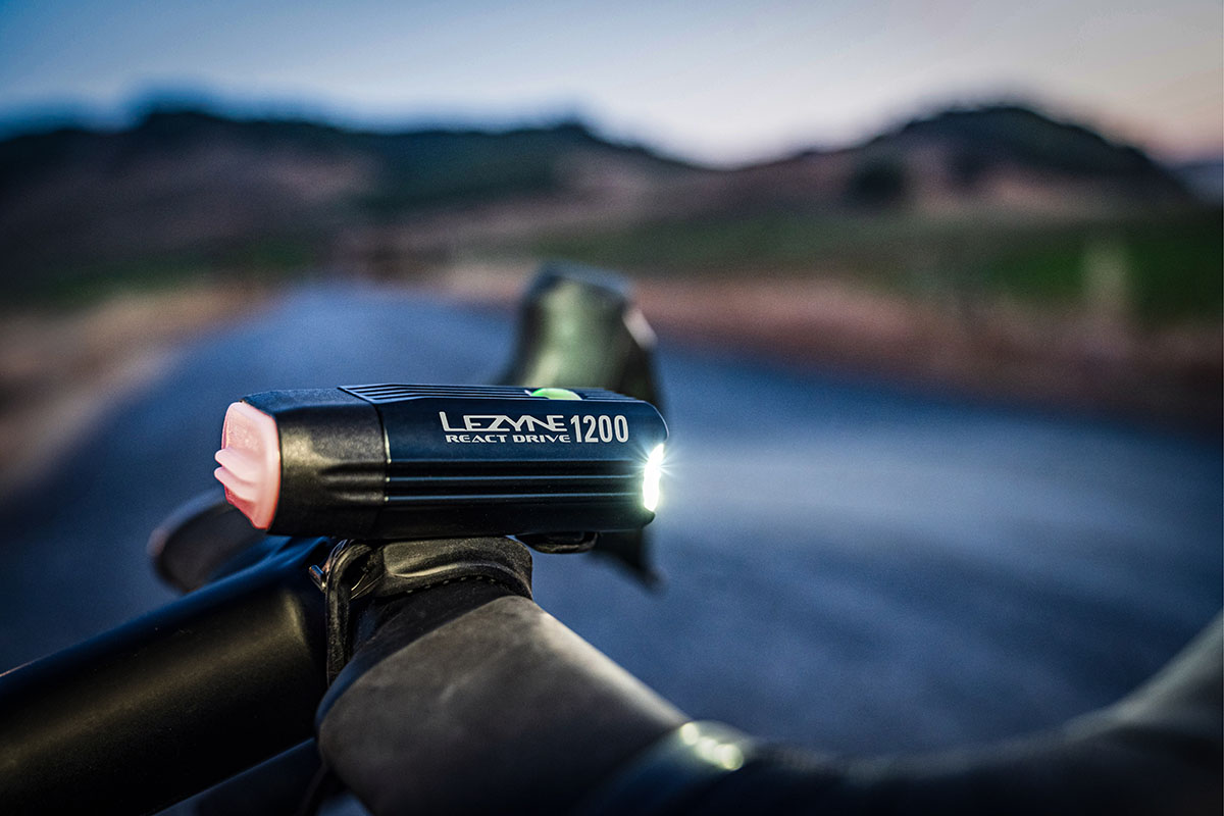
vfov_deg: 35.1
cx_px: 612
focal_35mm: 38
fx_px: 1292
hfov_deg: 50.7
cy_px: 408
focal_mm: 38
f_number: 4
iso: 3200
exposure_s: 1/80
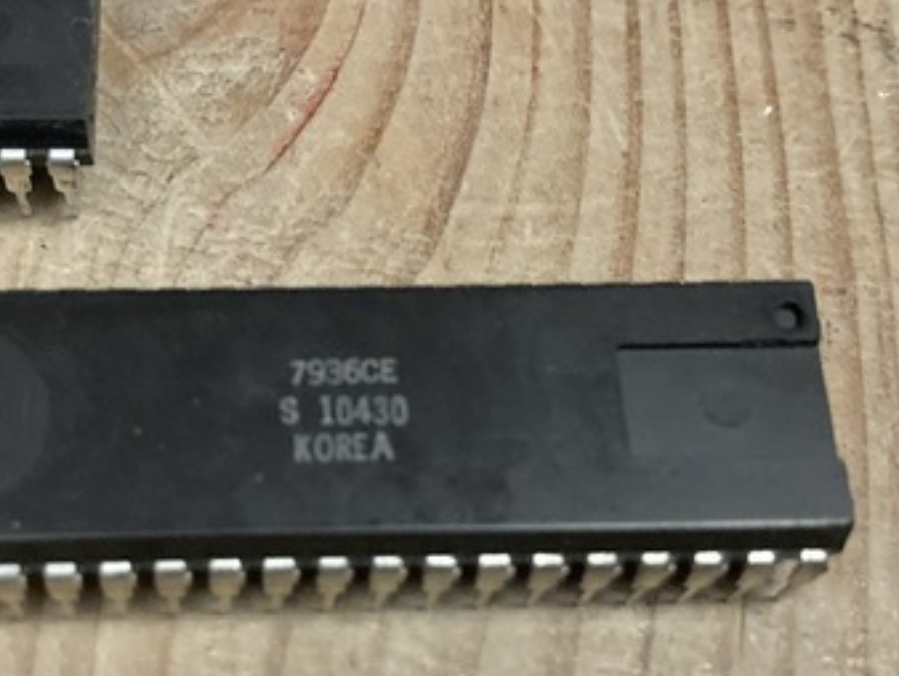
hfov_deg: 35.8
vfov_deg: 27.5
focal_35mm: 53
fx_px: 1377
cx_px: 301
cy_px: 402
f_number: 1.8
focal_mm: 3.99
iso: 640
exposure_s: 1/26
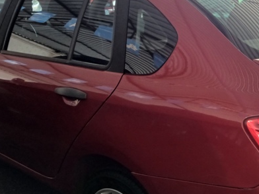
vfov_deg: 27.2
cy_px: 141
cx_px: 173
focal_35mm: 53
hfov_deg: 35.8
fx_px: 397
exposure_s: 1/30
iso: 200
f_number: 1.8
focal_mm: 3.98
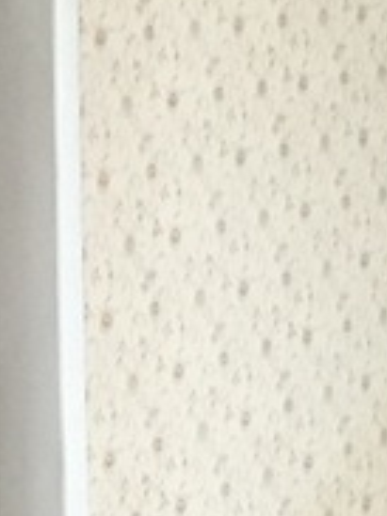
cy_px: 195
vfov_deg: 8.7
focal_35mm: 228
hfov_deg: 6.5
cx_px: 294
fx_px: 3403
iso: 200
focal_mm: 4.15
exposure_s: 1/17
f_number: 2.2
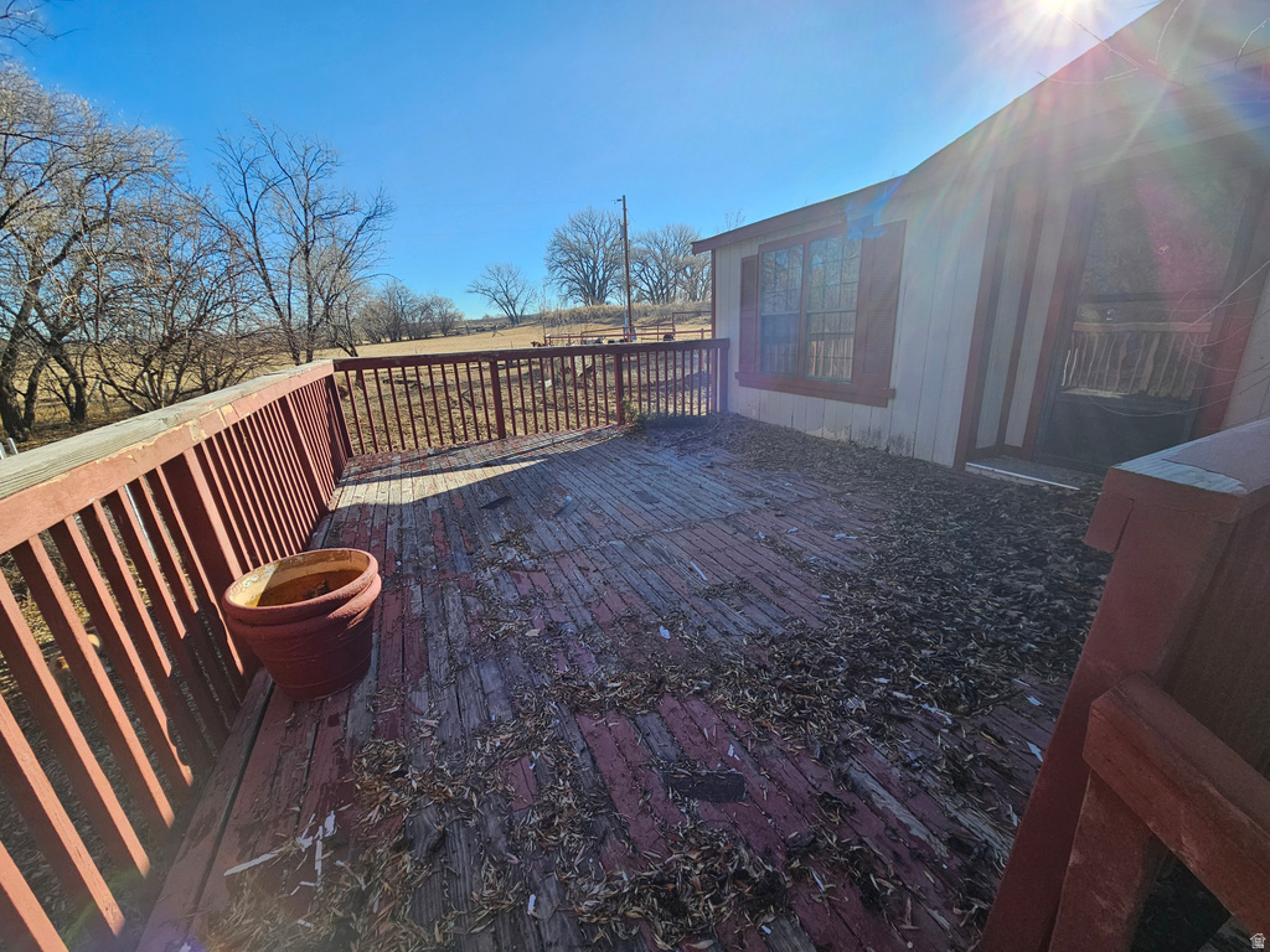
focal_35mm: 13
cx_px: 635
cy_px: 476
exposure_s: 1/1297
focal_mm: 2.2
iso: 50
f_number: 2.2
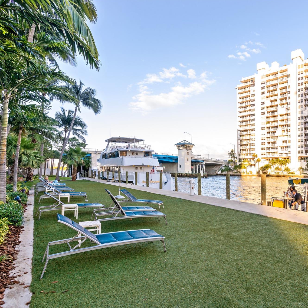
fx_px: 211
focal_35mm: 21
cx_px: 204
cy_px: 157
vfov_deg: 72.1
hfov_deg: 70.2
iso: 320
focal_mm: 16
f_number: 8
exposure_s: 1/100
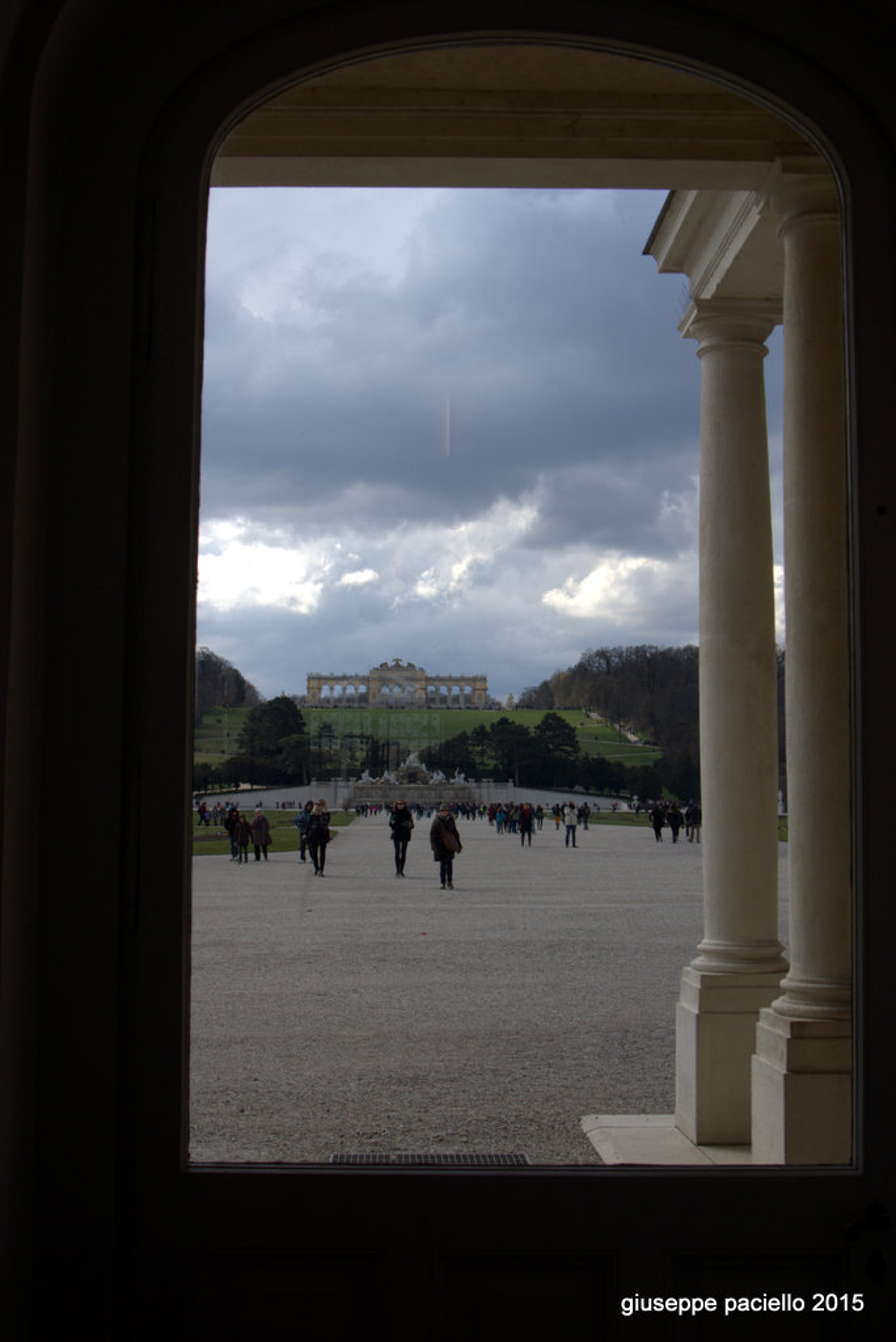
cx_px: 448
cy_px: 671
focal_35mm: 42
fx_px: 1566
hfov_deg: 31.9
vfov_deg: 46.4
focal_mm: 28
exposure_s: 1/500
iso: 100
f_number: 8
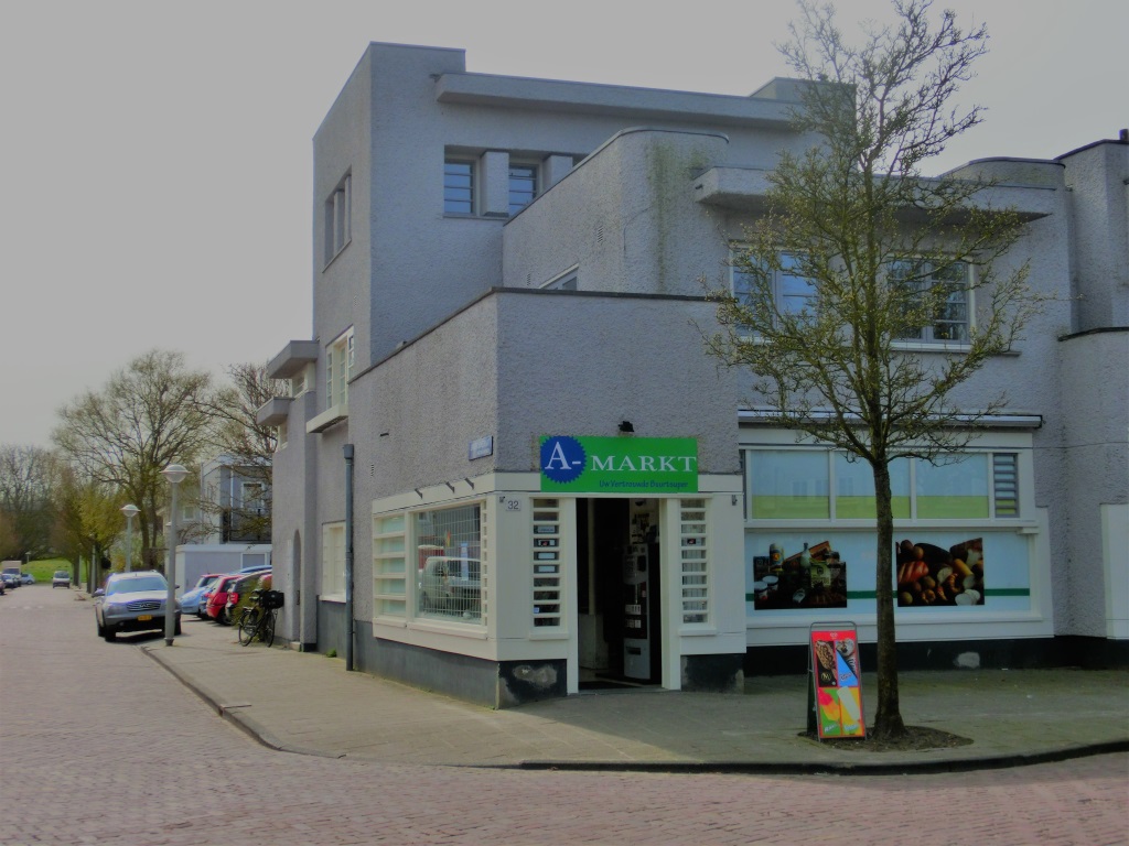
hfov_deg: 40.4
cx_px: 564
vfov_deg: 30.9
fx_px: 1533
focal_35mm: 47
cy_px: 423
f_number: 4.2
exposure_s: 1/800
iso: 80
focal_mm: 8.29
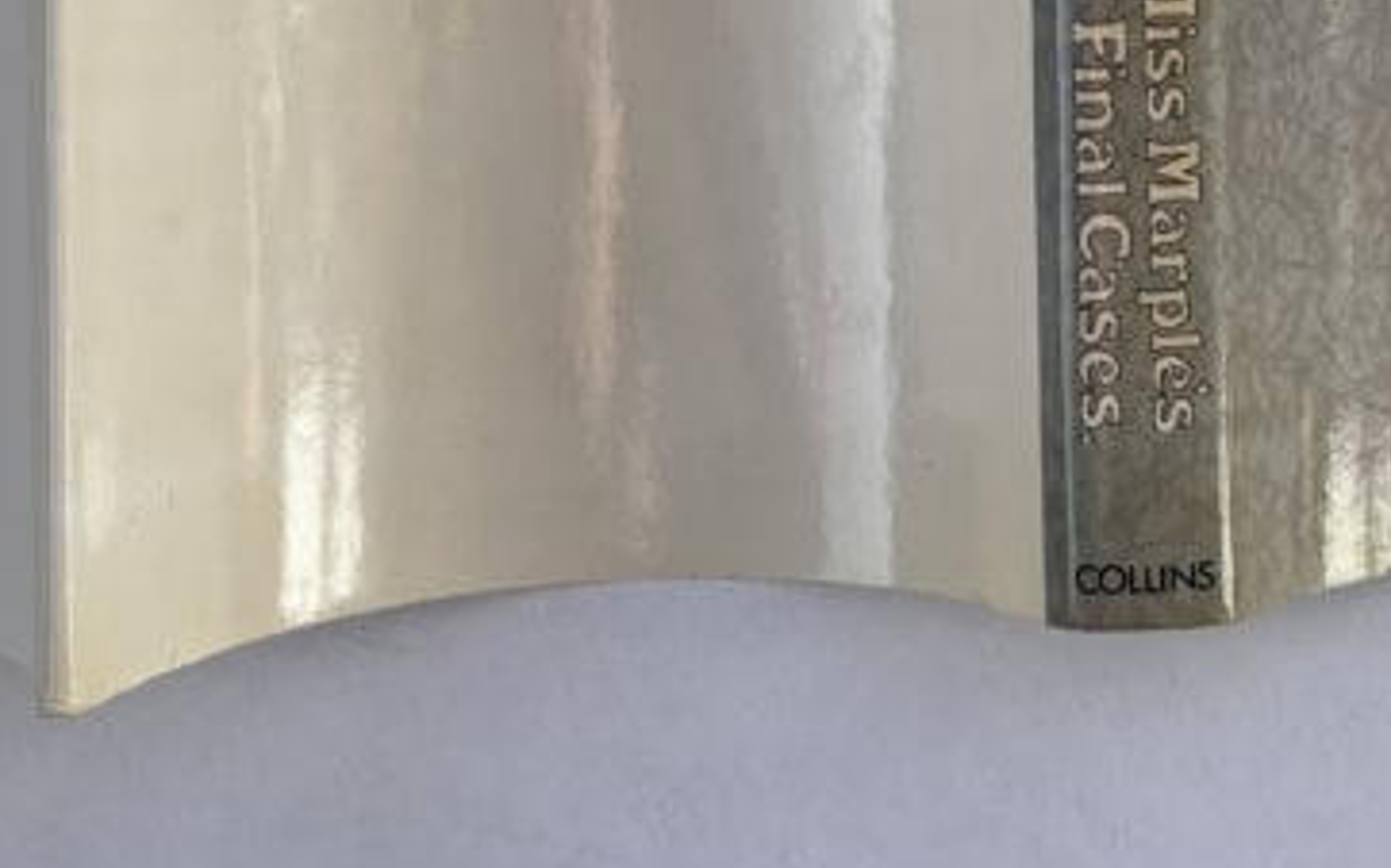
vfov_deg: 15.6
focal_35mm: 78
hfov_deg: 26.0
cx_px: 1103
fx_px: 2956
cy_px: -380
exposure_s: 1/637
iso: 50
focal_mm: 6
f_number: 1.6
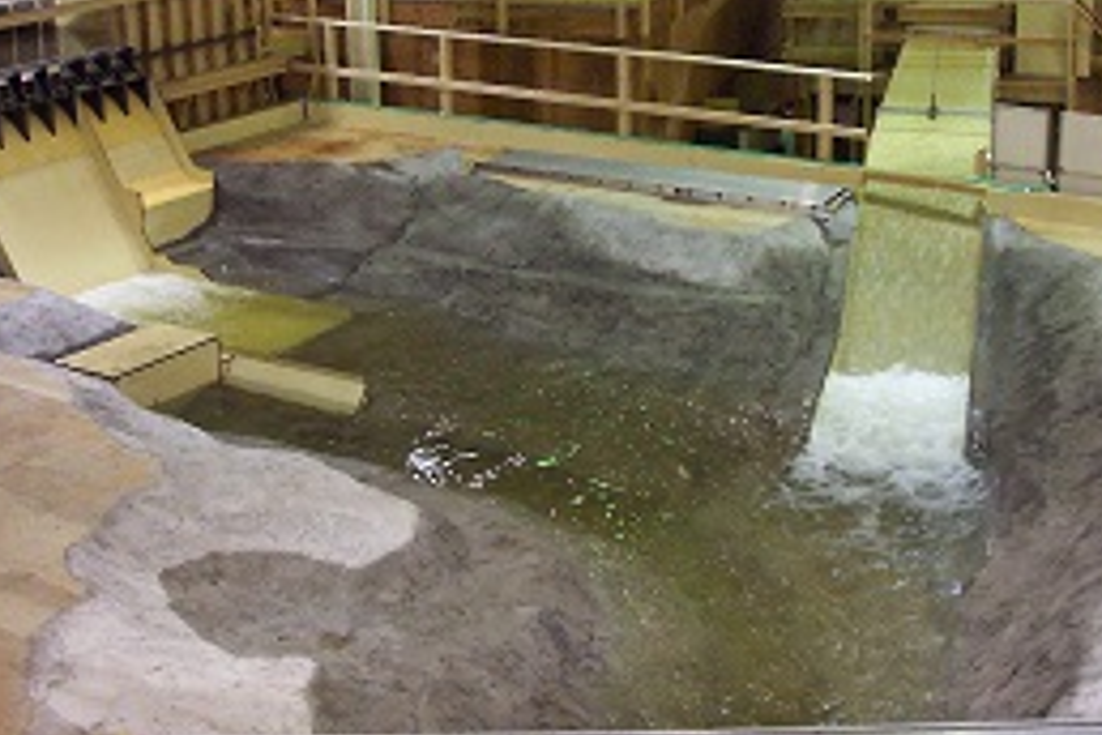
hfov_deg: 32.9
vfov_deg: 22.2
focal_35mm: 61
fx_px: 1867
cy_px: 295
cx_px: 560
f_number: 2.8
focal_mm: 7.5
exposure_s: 1/30
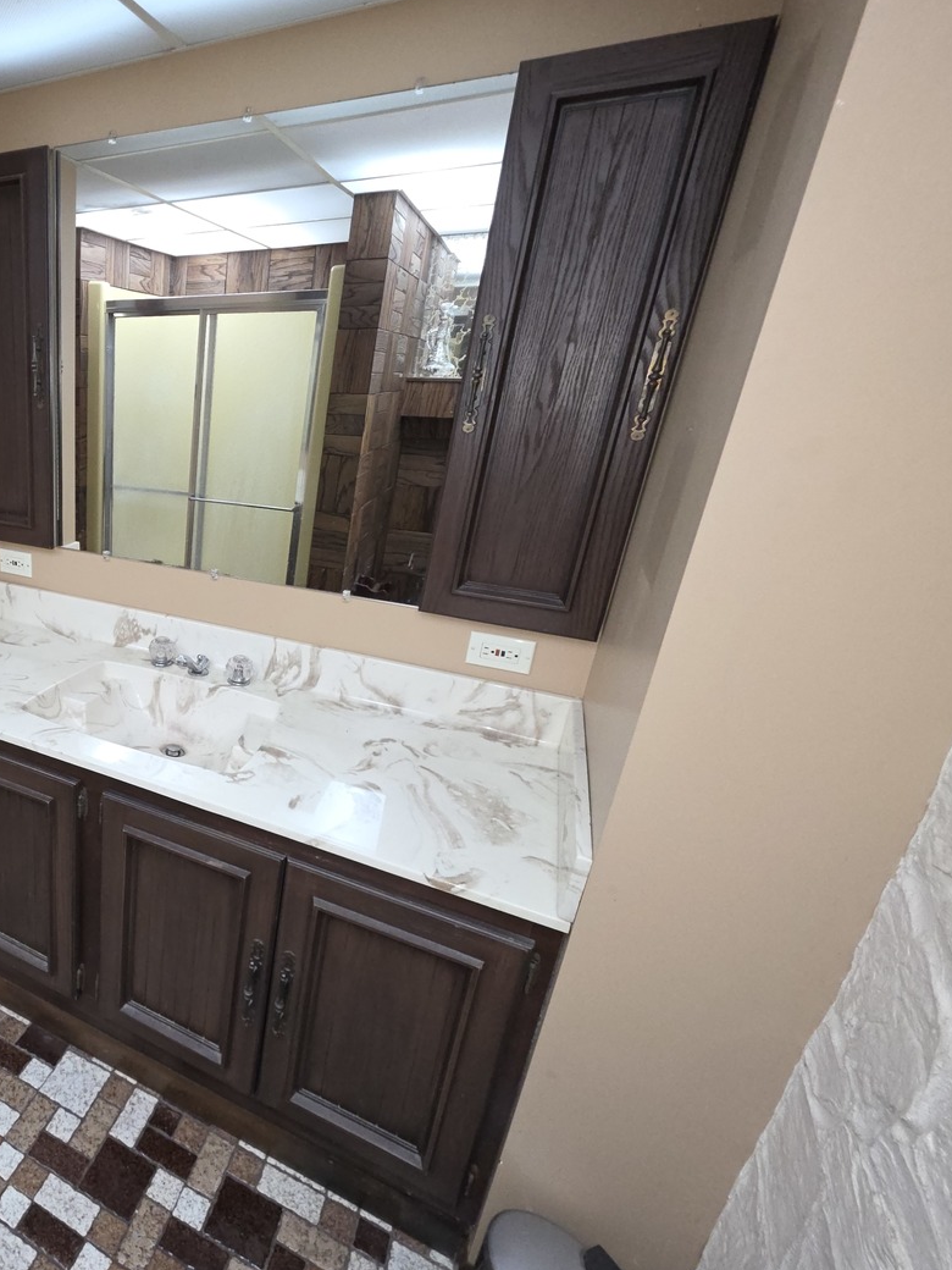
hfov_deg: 60.9
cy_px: 644
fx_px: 660
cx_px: 100
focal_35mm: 18
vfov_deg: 87.7
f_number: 1.9
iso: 200
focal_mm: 2.2
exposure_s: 1/60
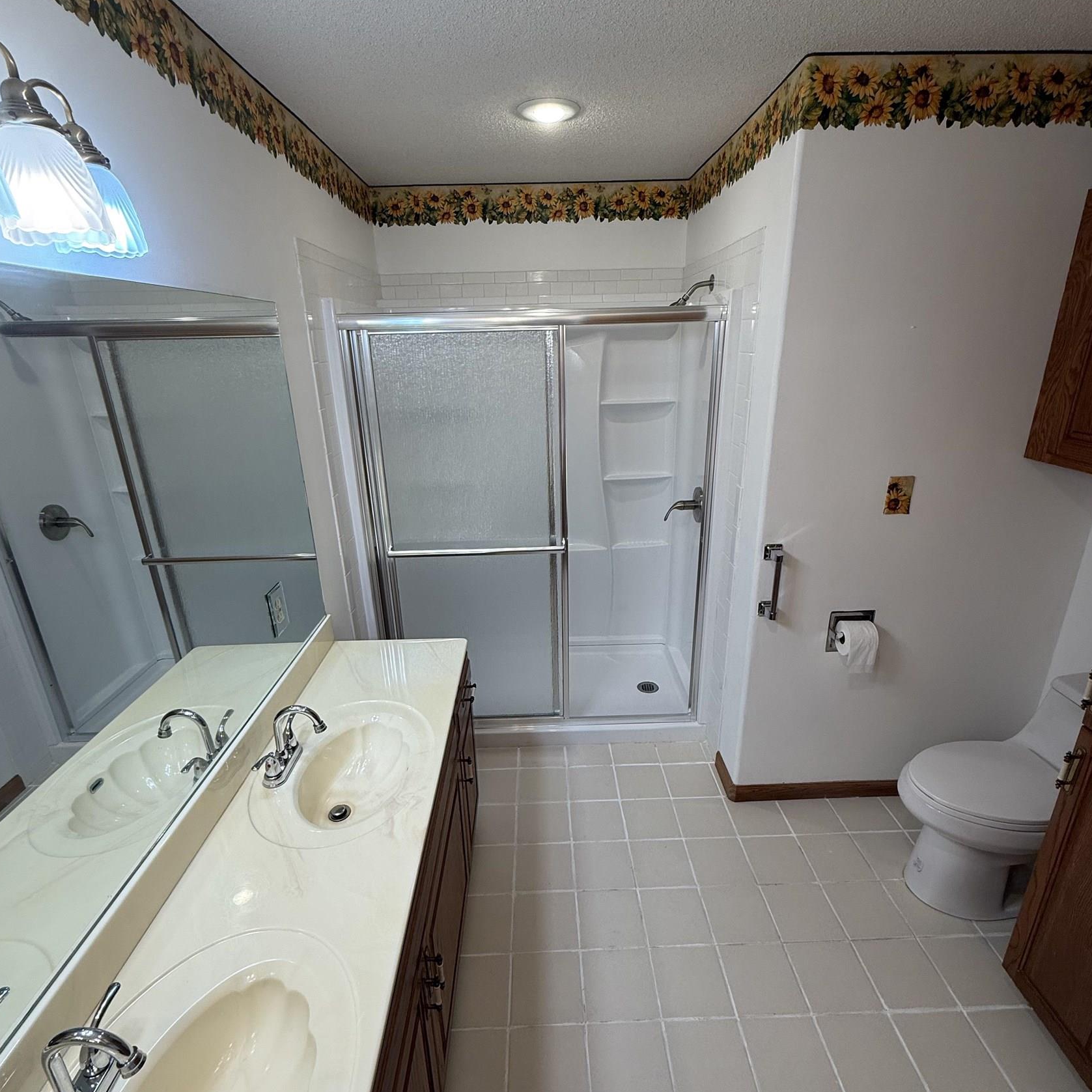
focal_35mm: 17
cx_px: 548
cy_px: 559
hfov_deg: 84.0
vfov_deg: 84.0
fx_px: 607
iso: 100
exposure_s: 1/120
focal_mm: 2.22
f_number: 2.2
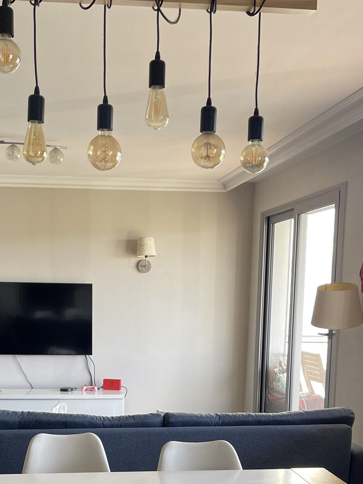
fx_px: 713
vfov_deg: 35.8
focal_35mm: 51
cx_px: 137
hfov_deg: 28.5
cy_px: 410
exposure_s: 1/121
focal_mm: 5.1
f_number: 1.6
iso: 125
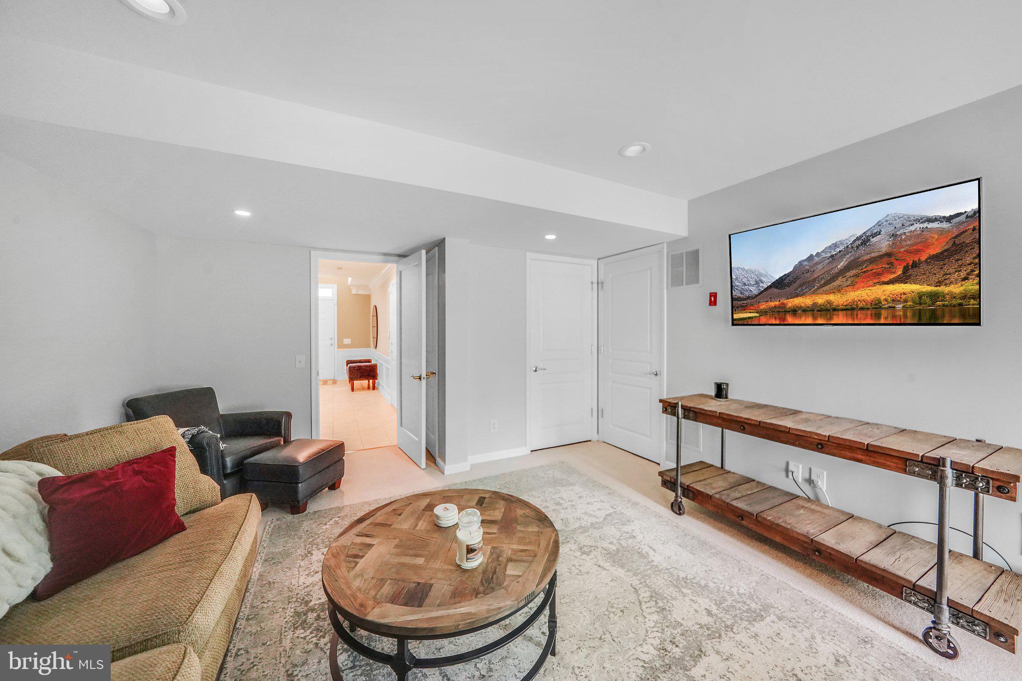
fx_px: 341
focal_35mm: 12
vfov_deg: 90.0
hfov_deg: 112.6
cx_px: 511
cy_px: 340
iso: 5000
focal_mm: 12
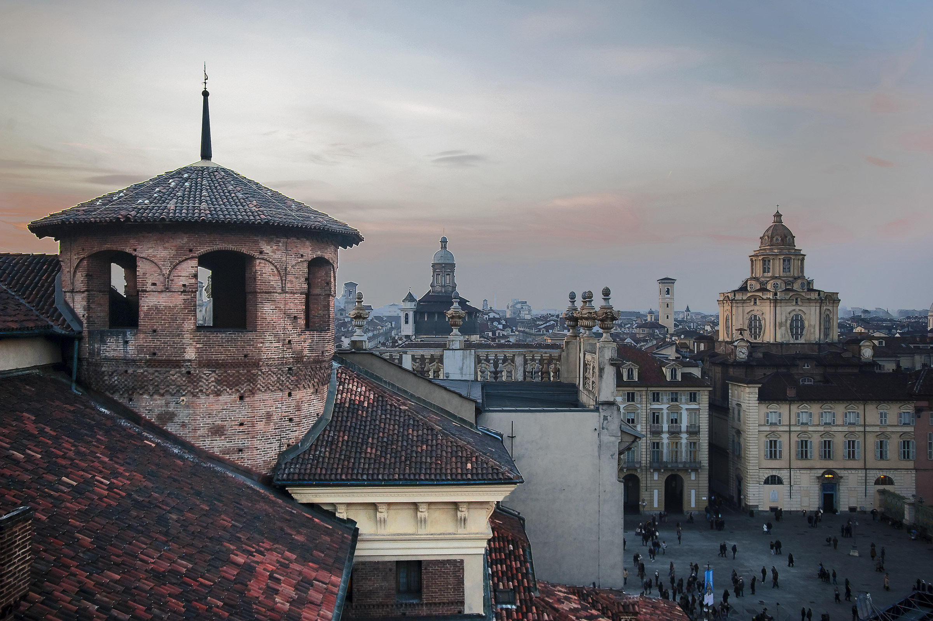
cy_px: 310
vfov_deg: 38.8
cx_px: 466
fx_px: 880
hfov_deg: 55.8
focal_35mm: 34
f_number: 5.6
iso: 800
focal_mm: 34
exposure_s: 1/100
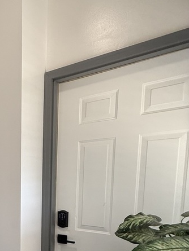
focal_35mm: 34
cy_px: 210
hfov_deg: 33.7
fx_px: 247
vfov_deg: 49.9
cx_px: -39
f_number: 2.2
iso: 200
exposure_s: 1/120
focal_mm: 2.22
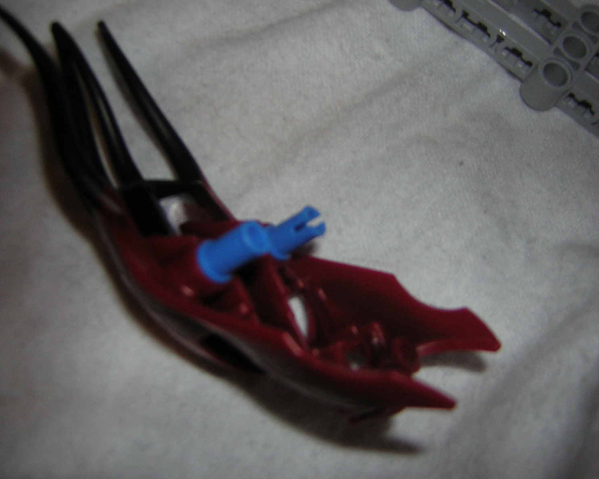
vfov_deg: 39.2
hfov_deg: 47.9
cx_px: 323
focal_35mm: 38
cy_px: 241
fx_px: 674
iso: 50
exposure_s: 1/60.1
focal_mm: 4.7
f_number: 2.6
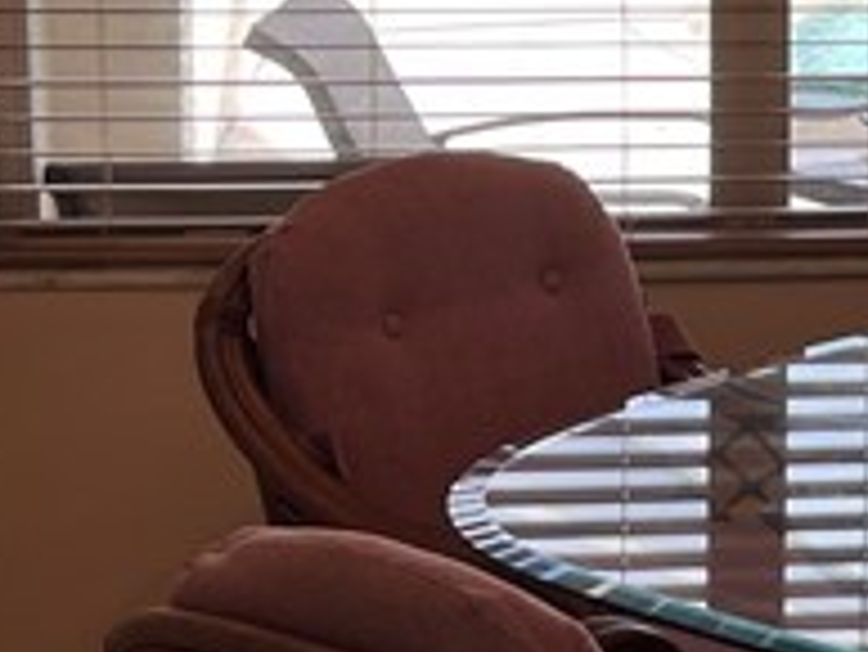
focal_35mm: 138
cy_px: 54
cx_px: 1336
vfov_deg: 10.7
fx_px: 3463
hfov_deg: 13.4
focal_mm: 5.1
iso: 50
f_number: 1.6
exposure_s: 1/324
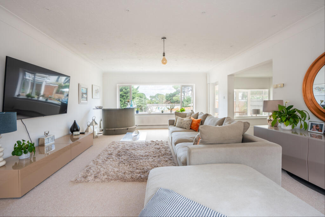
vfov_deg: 73.8
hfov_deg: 96.7
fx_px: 144
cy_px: 108
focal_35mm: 16
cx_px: 162
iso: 200
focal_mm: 16
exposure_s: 1/60
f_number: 11
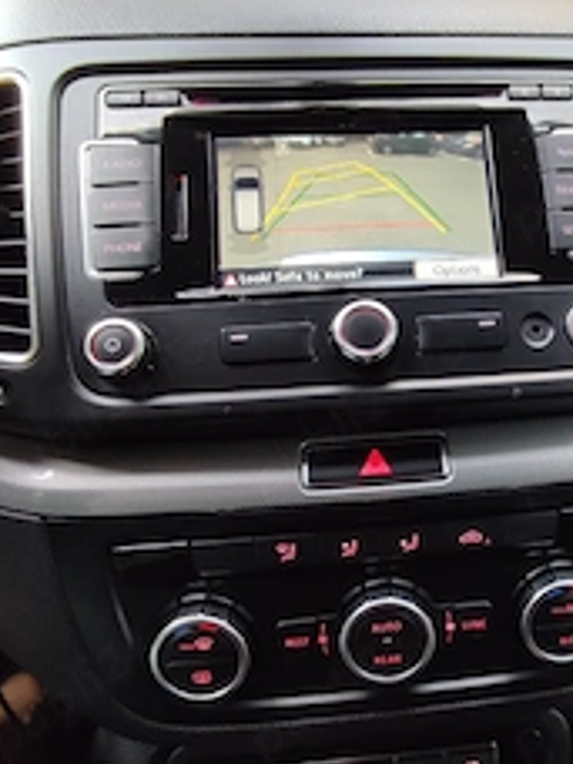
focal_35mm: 28
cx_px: 426
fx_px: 618
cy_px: 454
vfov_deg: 62.9
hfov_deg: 48.0
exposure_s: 1/50
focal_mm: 1.65
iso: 172
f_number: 2.2
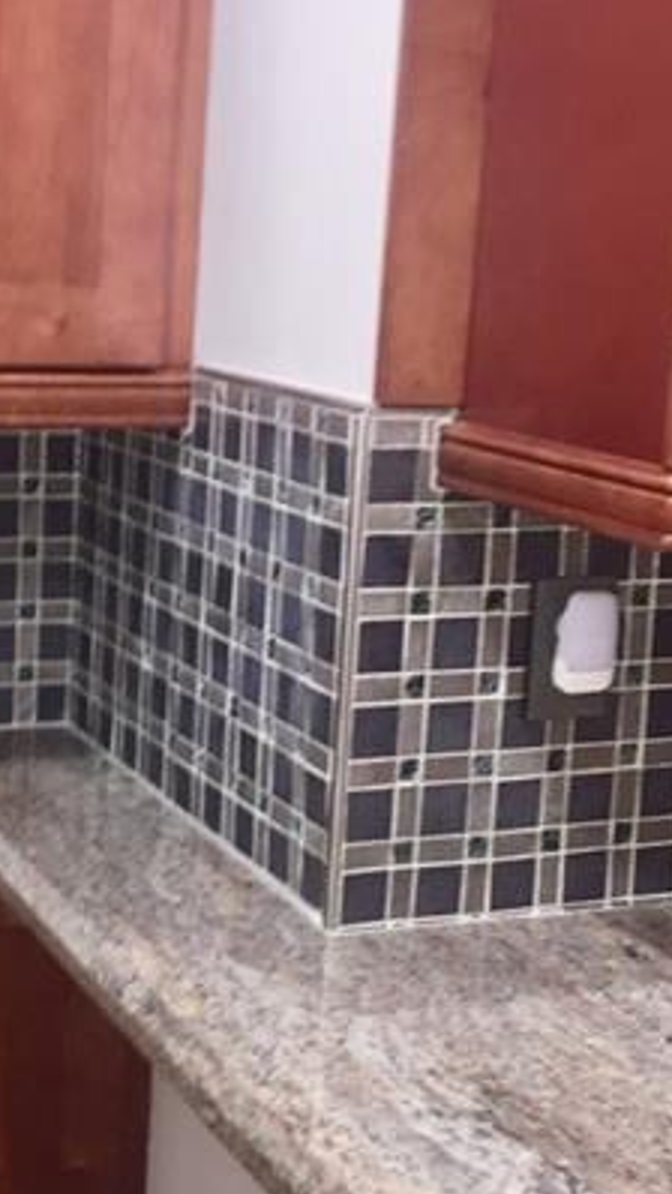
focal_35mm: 61
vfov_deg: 34.3
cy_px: 552
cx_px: 60
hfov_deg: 19.4
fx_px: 1932
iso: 80
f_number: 2.2
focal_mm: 4.15
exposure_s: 1/30
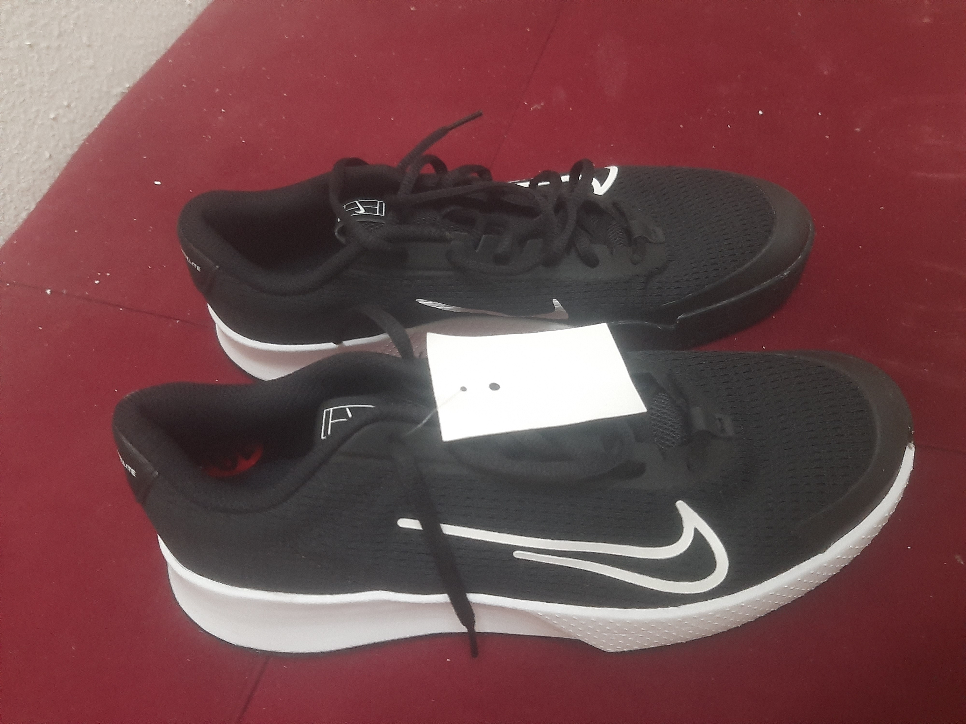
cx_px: 483
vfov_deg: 51.4
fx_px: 753
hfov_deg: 65.3
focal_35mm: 27
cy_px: 362
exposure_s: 1/20
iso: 400
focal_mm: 3.93
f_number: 1.7
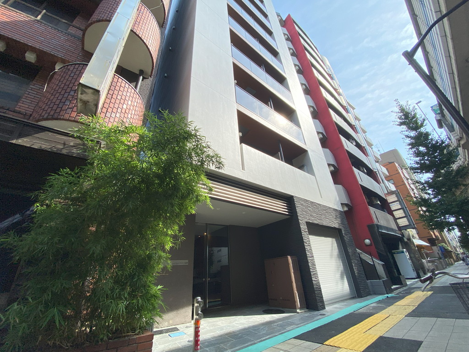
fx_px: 176
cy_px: 176
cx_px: 234
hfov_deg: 106.2
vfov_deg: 89.9
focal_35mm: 13
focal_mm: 1.54
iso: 20
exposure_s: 1/675
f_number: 2.4
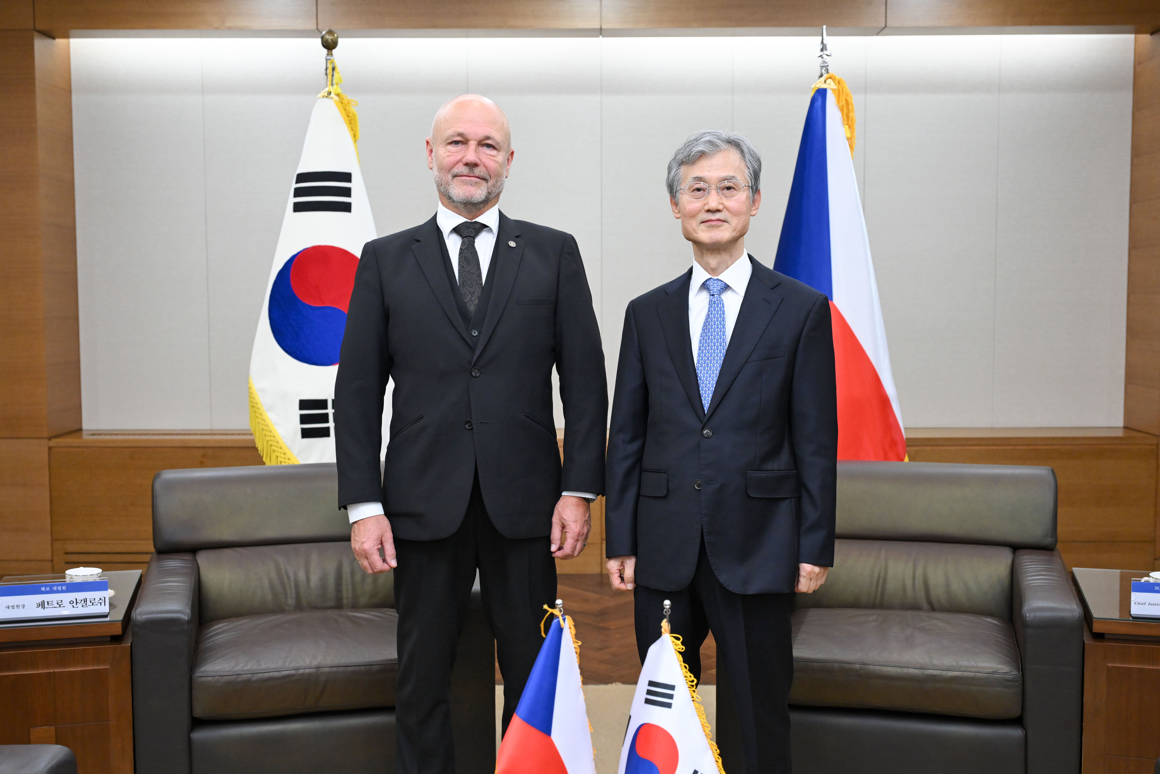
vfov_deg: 34.2
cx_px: 580
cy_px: 387
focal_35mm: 39
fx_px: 1257
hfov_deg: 49.6
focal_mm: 39
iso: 2500
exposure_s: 1/160
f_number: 4.5
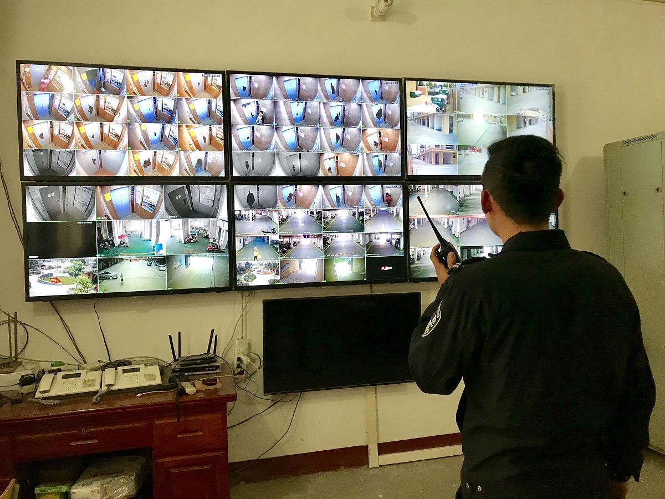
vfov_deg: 49.7
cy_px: 250
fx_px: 538
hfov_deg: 63.4
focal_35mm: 28
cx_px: 332
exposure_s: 1/17
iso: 40
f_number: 1.8
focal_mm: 3.99
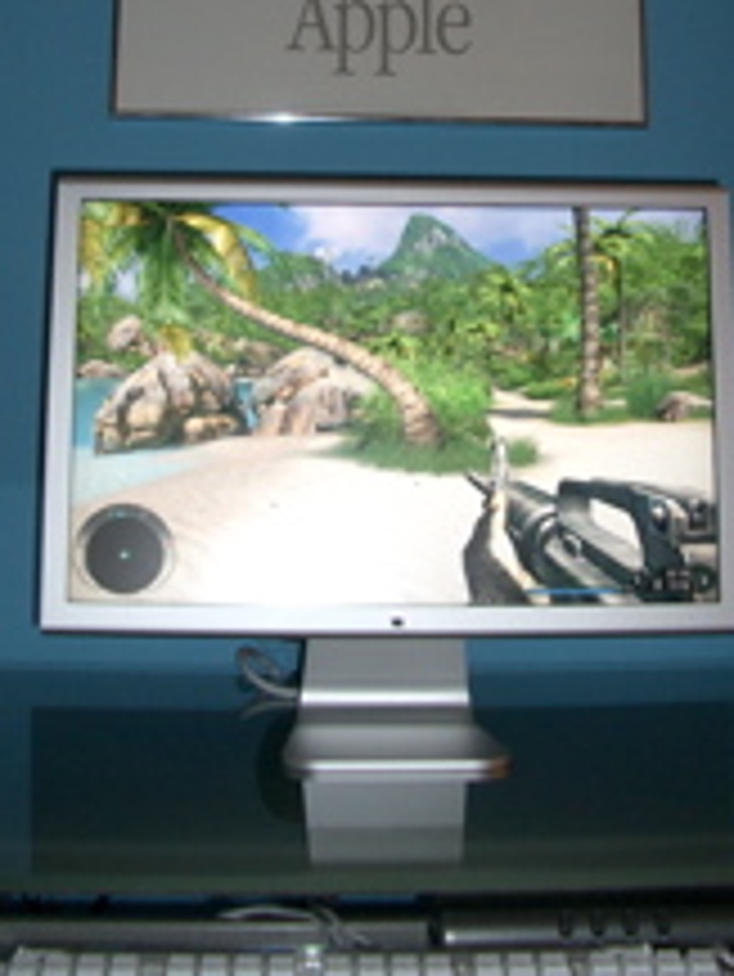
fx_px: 1638
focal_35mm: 58
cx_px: 369
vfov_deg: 32.2
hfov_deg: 25.3
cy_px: 184
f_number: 2.6
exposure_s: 1/40
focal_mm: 5.8
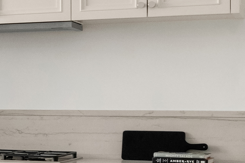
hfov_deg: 13.6
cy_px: 109
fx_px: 871
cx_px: -249
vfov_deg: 10.7
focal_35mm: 128
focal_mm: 18
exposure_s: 1/5
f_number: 16
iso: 1000
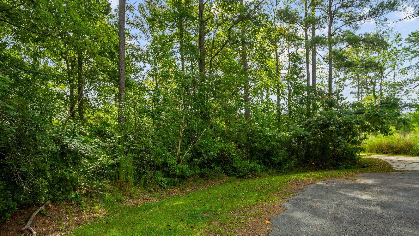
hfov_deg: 92.7
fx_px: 200
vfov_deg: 61.0
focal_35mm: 18
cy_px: 117
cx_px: 208
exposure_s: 1/125
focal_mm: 17
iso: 160
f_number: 8
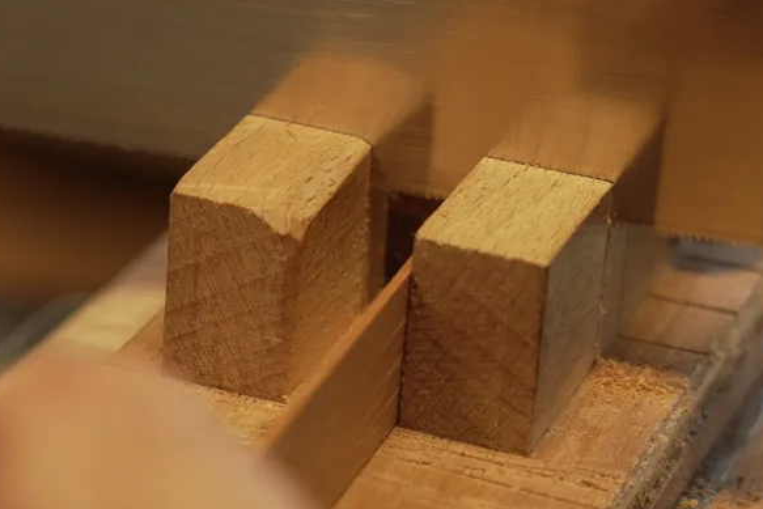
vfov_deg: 7.5
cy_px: 259
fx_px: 3900
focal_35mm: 184
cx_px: -77
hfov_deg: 11.0
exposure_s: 1/50
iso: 160
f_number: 5
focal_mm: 55.9
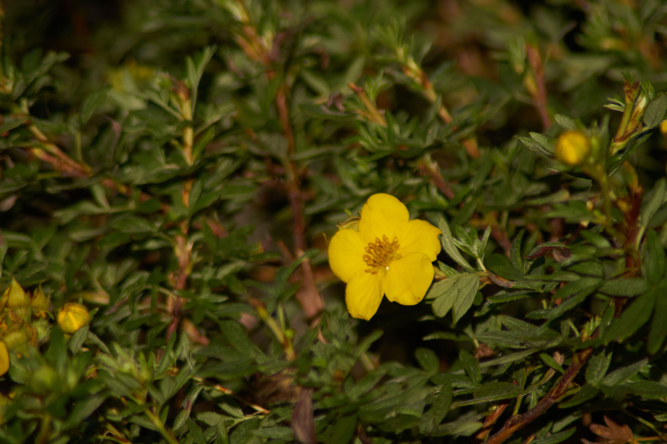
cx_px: 334
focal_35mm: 900
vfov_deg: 1.5
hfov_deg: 2.3
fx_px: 16674
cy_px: 222
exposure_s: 1/1000
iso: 400
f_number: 11
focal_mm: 600
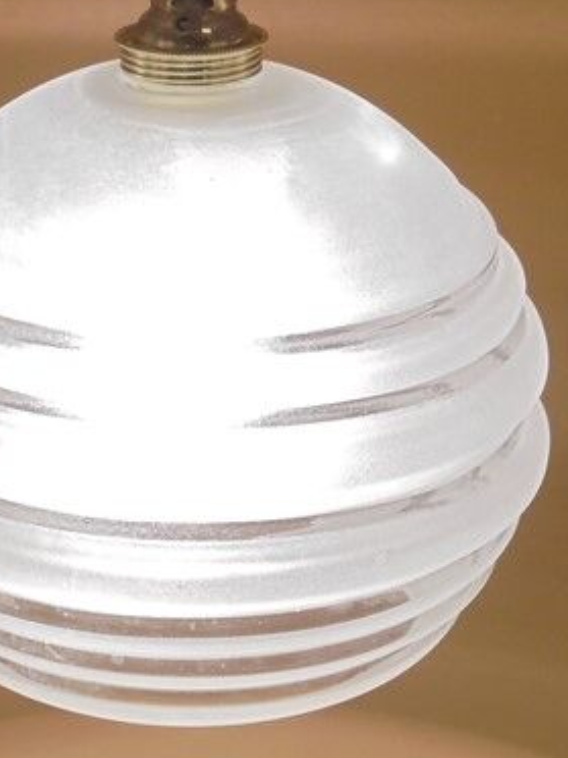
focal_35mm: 104
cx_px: 180
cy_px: 145
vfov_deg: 18.7
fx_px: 2275
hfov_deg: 14.2
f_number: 4.5
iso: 200
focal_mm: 7.8
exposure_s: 1/30
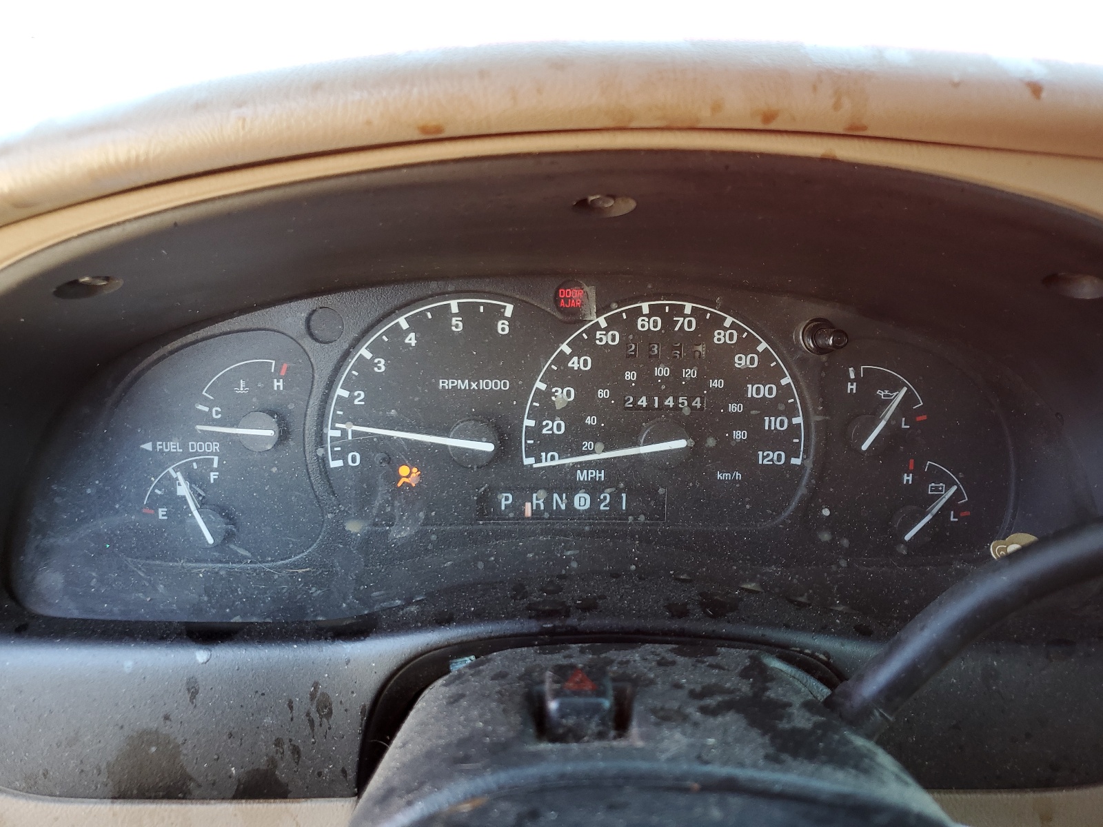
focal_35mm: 26
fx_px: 828
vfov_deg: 53.1
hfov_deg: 67.3
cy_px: 414
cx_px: 552
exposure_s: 1/60.2
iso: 53
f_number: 1.5
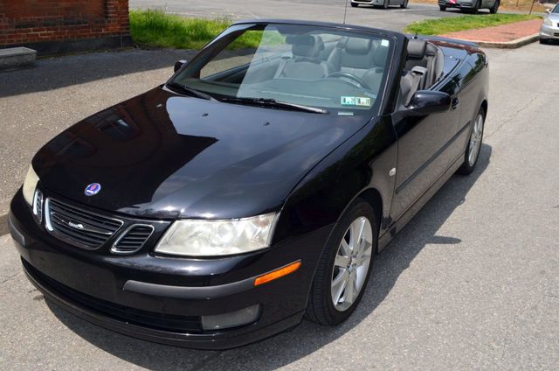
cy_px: 186
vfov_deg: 39.8
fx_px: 511
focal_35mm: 33
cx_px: 280
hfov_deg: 57.3
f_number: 9
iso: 100
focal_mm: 22
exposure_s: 1/200
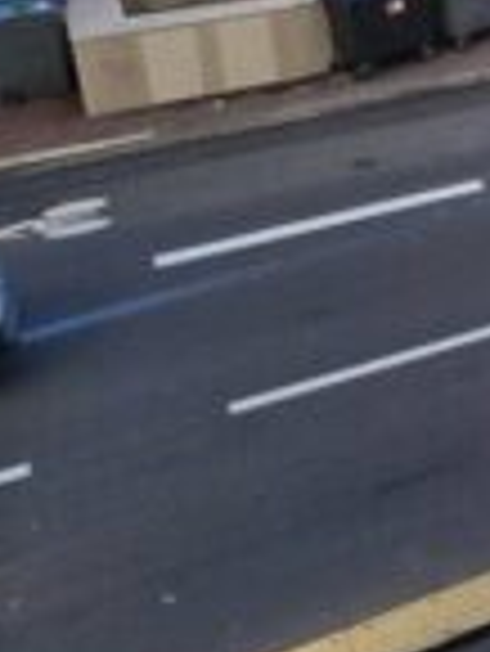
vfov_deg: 26.2
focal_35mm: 69
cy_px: -45
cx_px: 1074
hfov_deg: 15.4
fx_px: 1300
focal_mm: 2.2
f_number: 2.2
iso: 50
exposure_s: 1/711
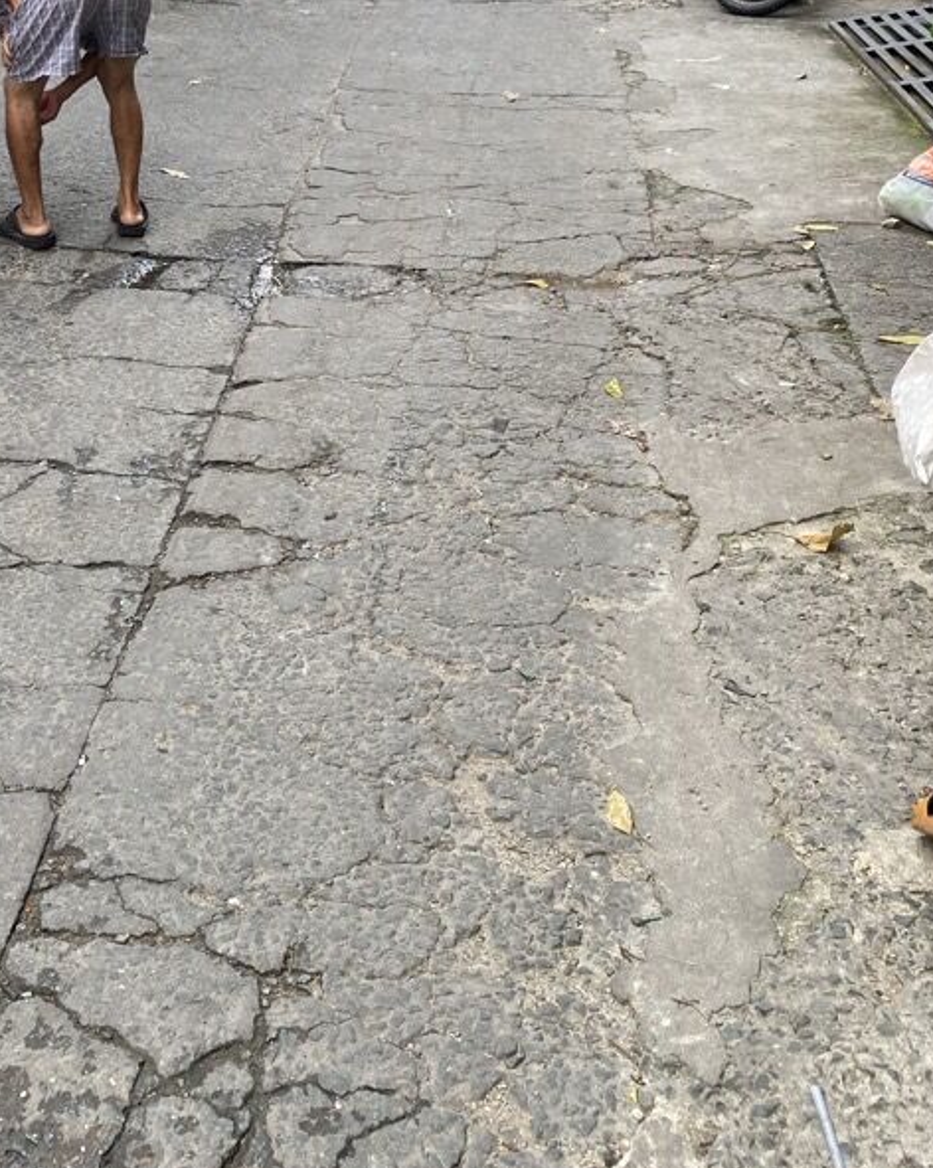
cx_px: 279
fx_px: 1520
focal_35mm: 44
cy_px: 217
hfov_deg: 33.7
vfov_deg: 40.2
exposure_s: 1/122
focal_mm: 4.25
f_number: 1.8
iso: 40
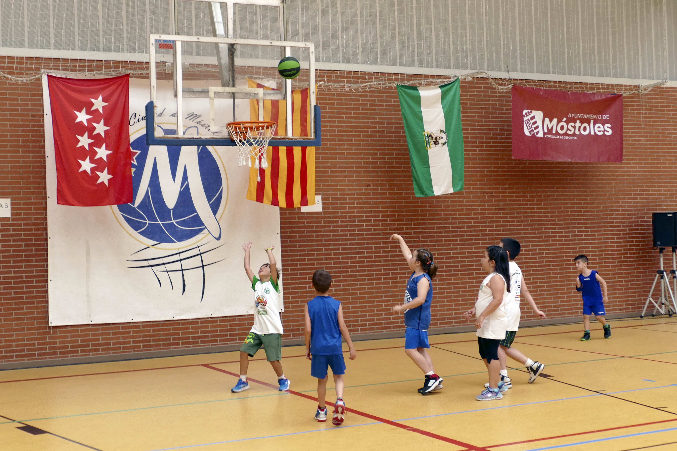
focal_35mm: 40
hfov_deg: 48.5
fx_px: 752
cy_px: 226
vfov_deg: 33.4
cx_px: 338
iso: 400
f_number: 3.1
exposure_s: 1/160
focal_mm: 14.5
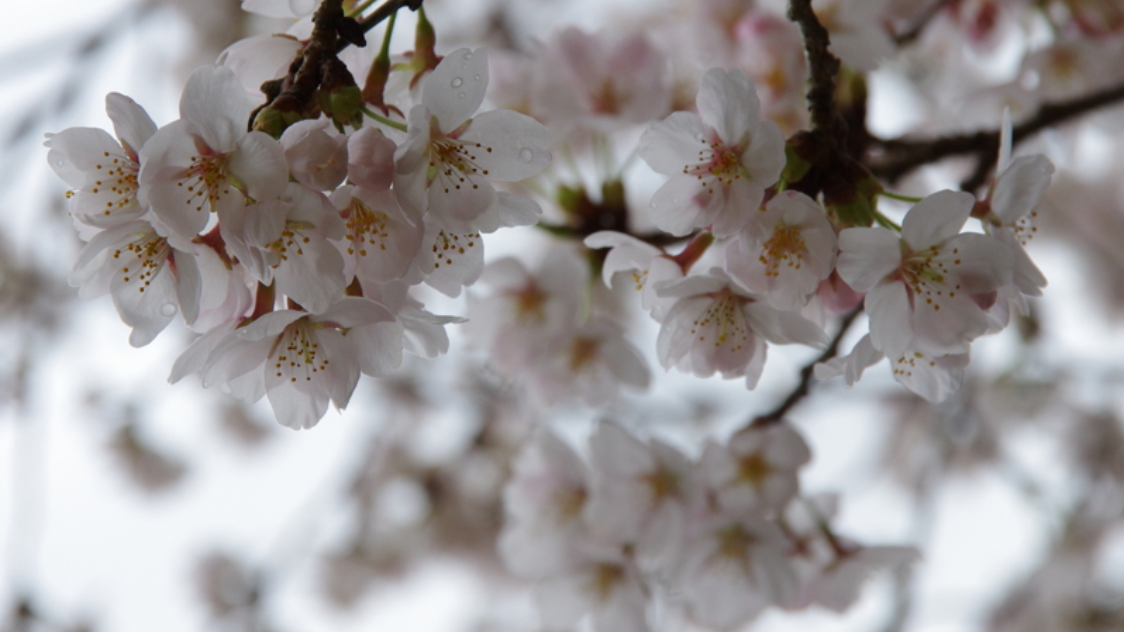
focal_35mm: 177
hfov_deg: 12.2
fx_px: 5276
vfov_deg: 6.9
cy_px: 201
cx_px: 497
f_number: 9
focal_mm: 88
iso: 400
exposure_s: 1/250
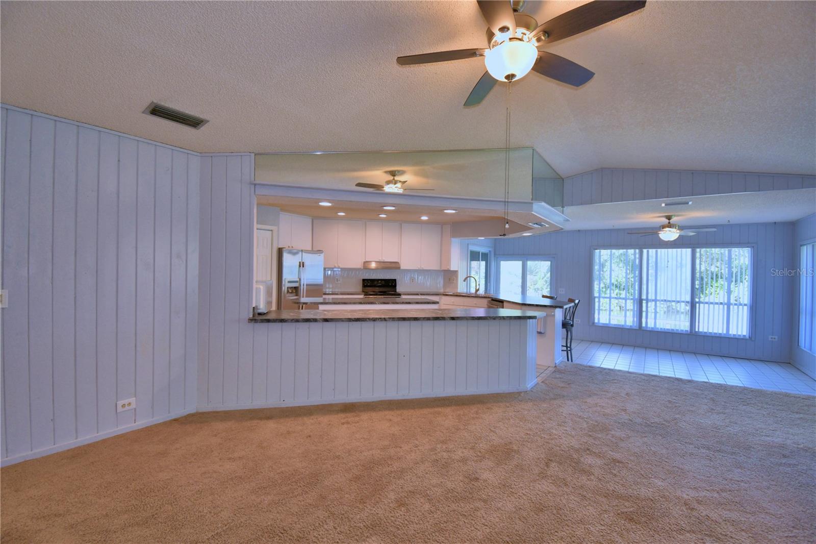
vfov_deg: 77.3
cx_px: 408
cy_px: 272
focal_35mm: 15
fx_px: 340
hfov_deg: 100.4
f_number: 4.5
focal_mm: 10
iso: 200
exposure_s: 1/40
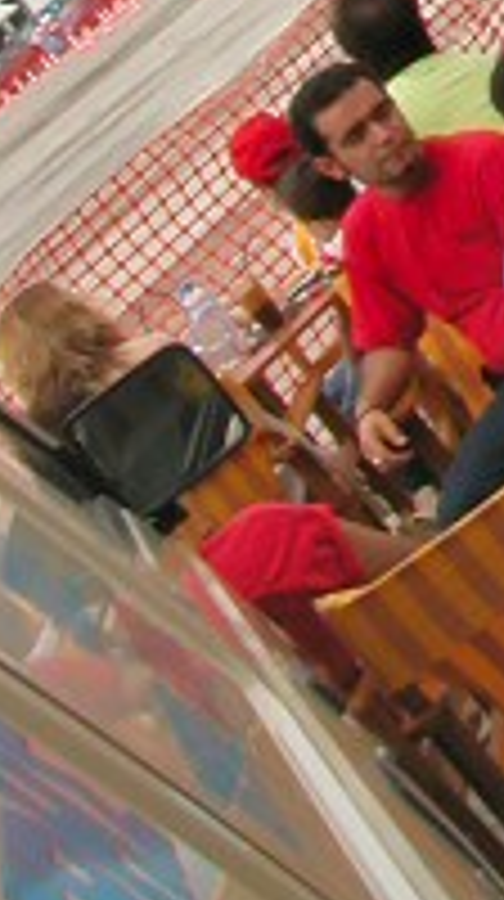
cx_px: 1035
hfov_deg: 8.8
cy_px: -360
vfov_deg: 15.6
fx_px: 3075
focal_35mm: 129
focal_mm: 5.6
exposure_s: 1/324
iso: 100
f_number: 4.5
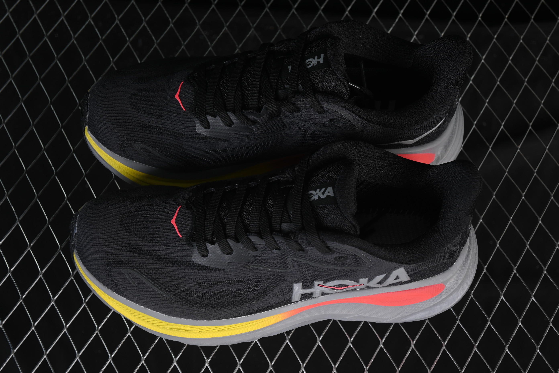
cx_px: 280
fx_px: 1164
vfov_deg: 18.2
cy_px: 186
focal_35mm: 75
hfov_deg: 27.0
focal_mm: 50
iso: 160
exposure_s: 1/50
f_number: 6.3
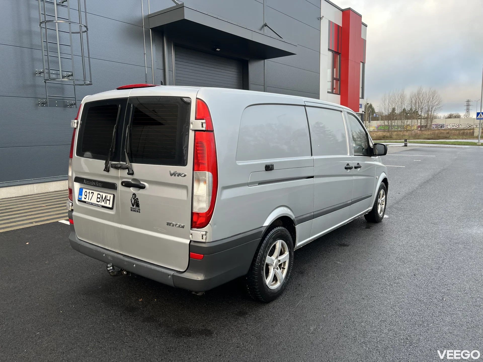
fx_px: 363
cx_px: 242
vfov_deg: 53.1
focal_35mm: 26
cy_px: 181
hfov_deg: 67.3
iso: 32
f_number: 1.6
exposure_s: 1/150
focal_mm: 5.1
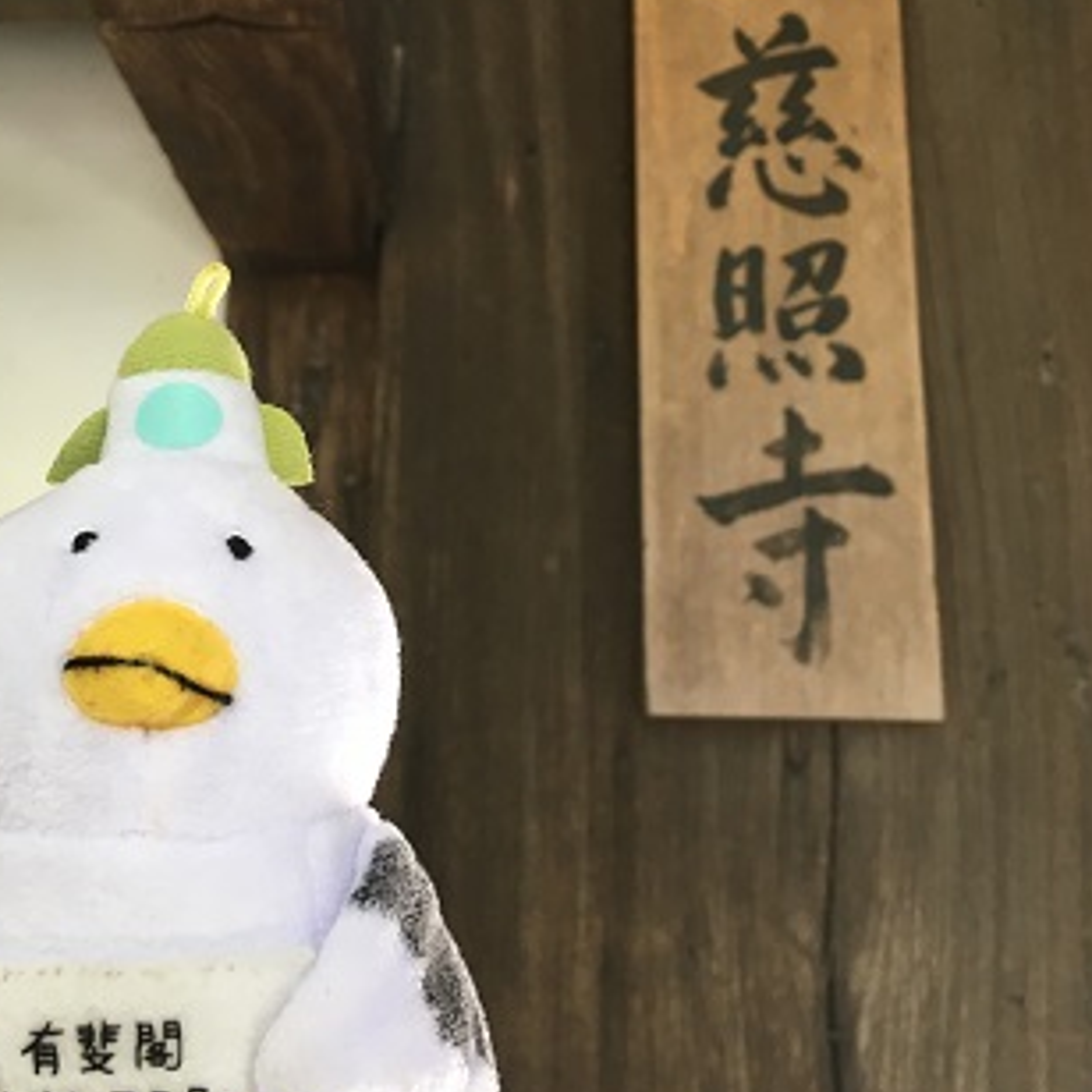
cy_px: 404
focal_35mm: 40
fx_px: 1428
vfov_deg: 41.5
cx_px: 472
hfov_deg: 41.8
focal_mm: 4.15
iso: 25
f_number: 2.2
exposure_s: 1/40
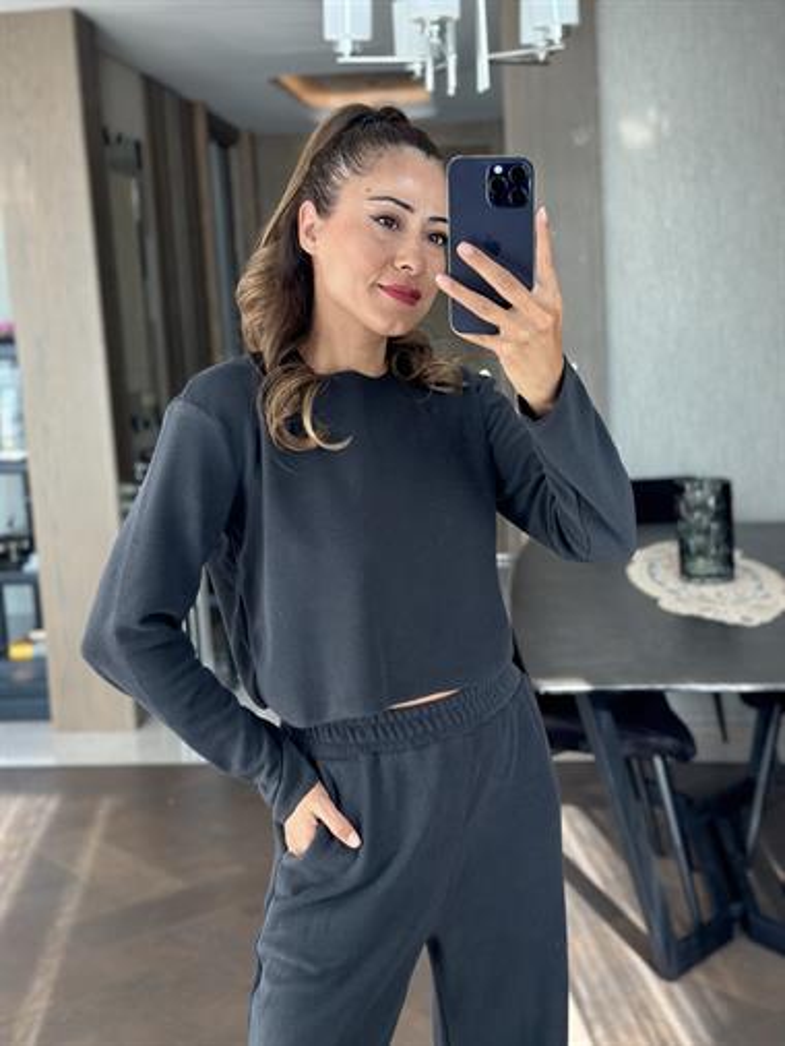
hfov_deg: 30.3
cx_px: 392
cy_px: 523
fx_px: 1450
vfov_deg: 39.6
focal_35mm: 48
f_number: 1.78
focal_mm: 6.86
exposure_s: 1/229
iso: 80
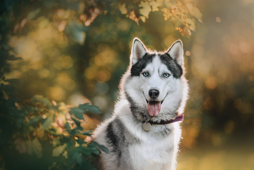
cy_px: 85
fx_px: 1235
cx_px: 127
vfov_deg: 7.8
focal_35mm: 175
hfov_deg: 11.7
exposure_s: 1/640
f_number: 2.8
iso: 1000
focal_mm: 175
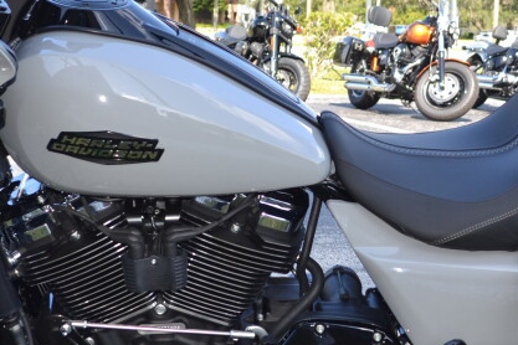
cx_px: 267
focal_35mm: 95
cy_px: 172
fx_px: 1367
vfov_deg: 14.4
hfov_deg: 21.5
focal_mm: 22
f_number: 4.5
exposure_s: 1/200
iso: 100
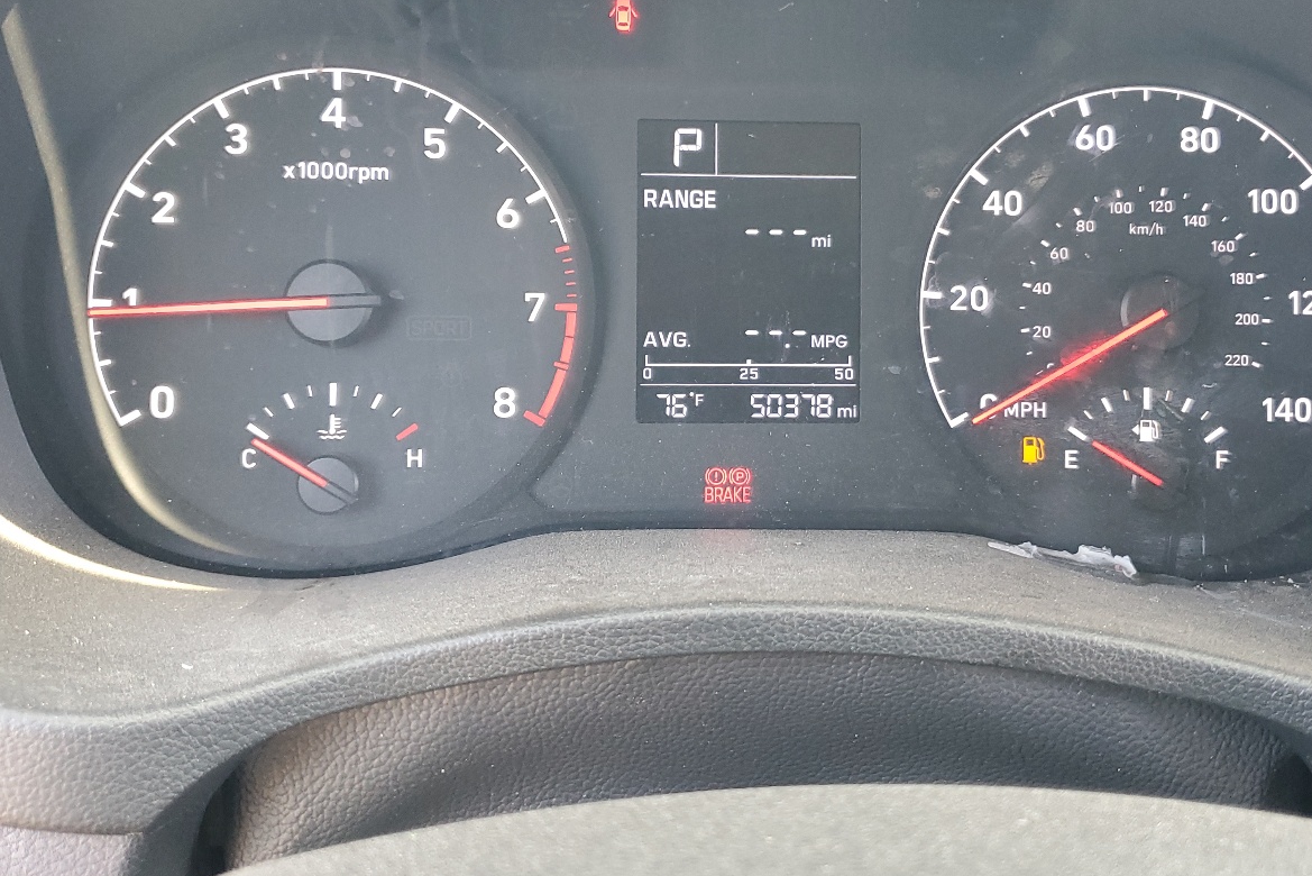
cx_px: 754
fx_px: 1349
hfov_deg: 51.7
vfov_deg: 35.8
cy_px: 355
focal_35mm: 37
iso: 119
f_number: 1.5
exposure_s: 1/60.2
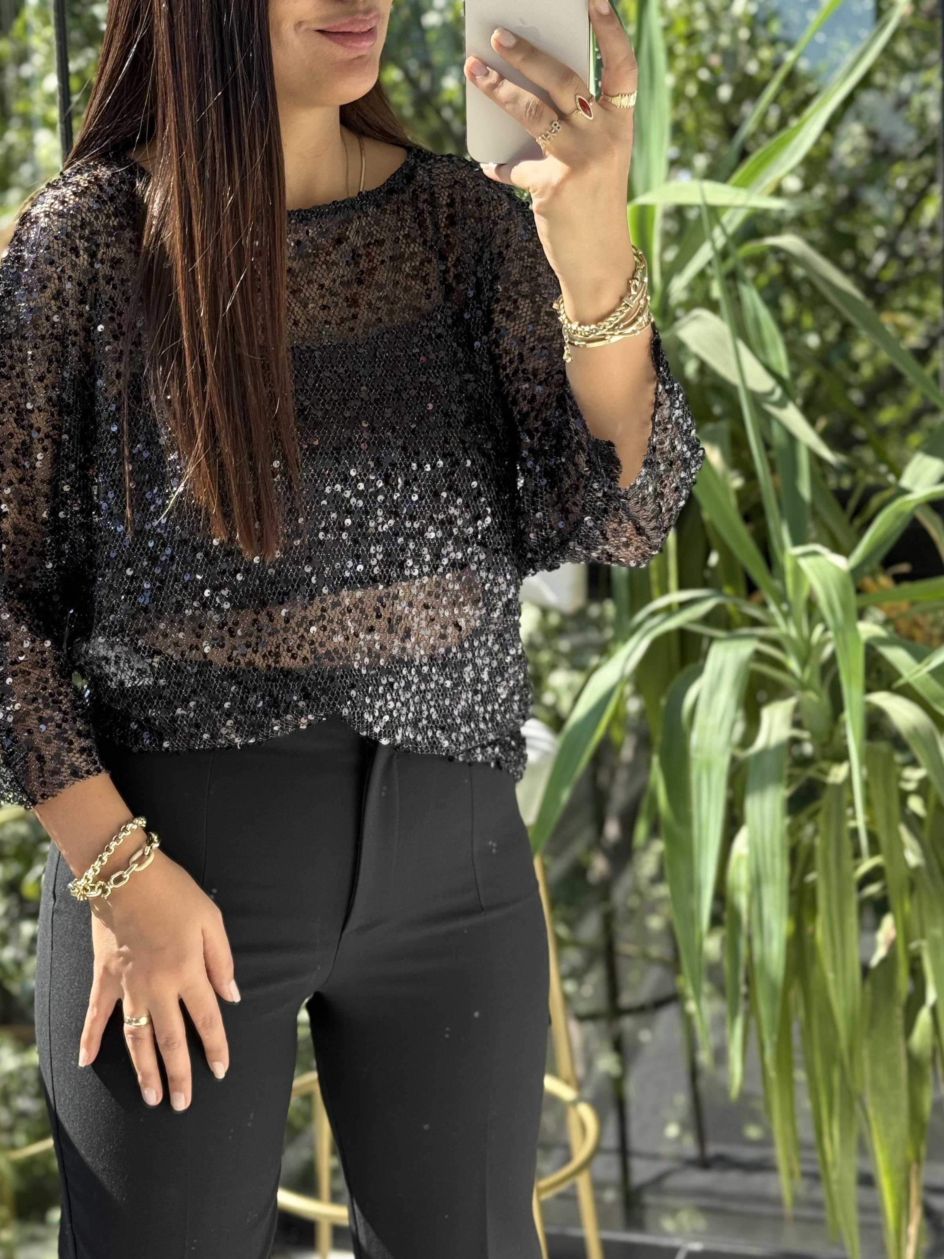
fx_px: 2218
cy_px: 479
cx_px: 357
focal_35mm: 61
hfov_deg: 24.0
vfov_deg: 31.6
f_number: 1.78
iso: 100
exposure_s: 1/442
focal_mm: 6.76
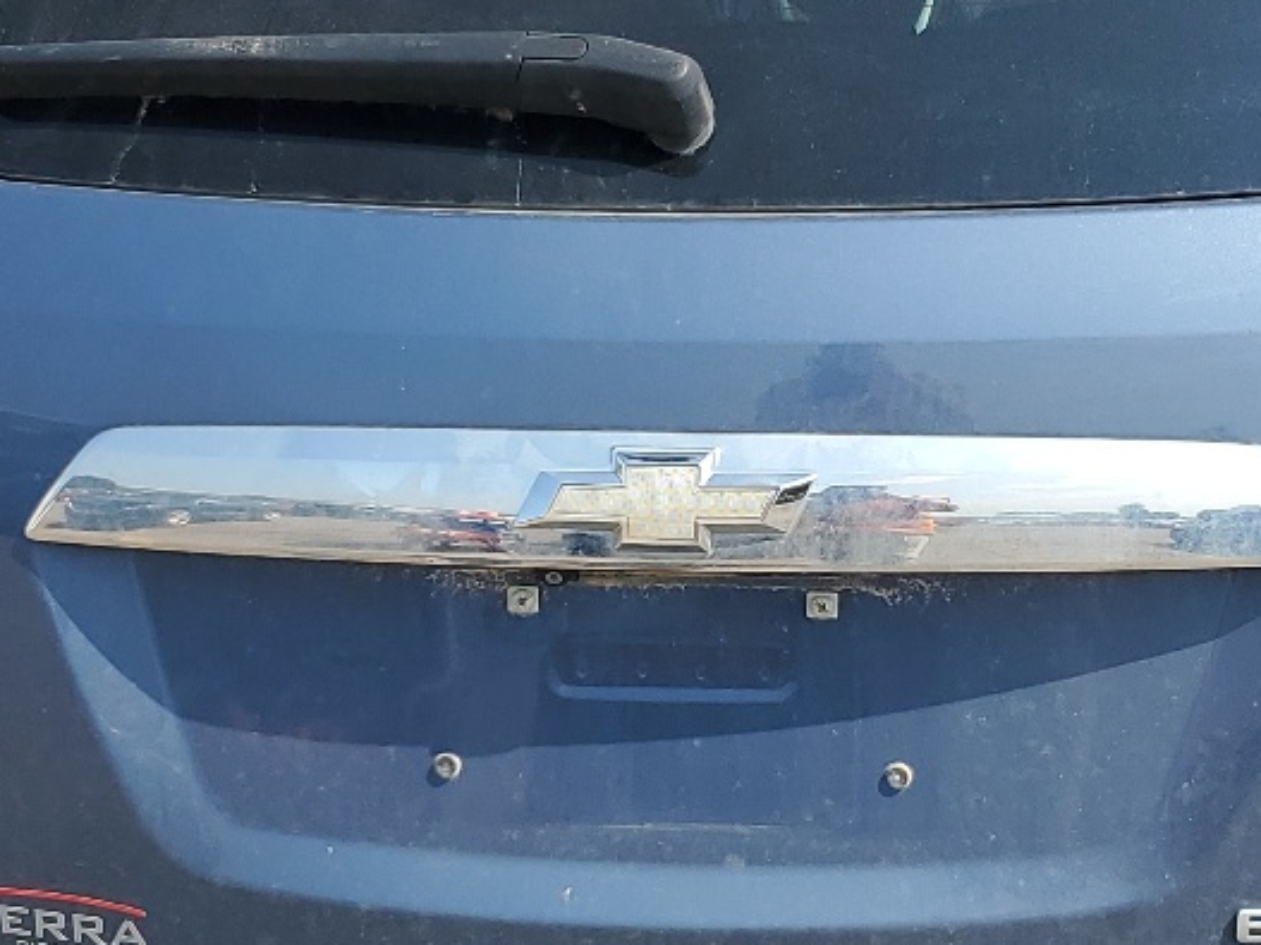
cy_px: 435
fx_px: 2877
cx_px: 627
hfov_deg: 24.7
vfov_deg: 18.7
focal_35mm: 79
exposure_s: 1/2000
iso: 50
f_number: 1.5
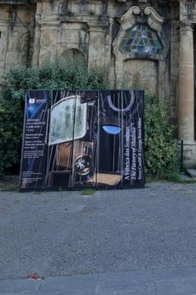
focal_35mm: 50
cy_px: 25
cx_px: 186
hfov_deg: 25.9
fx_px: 409
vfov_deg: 36.9
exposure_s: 1/160
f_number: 2.4
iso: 100
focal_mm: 8.8
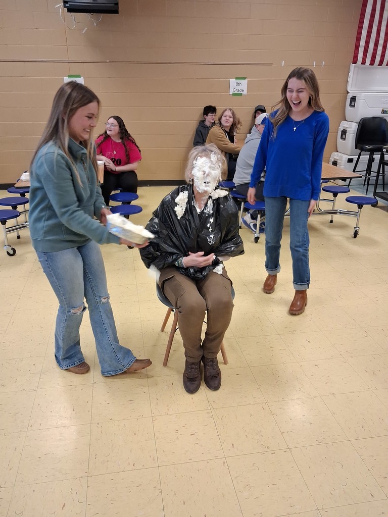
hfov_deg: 51.4
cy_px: 258
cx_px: 194
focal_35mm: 27
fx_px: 404
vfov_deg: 65.3
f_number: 1.8
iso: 320
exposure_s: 1/50
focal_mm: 4
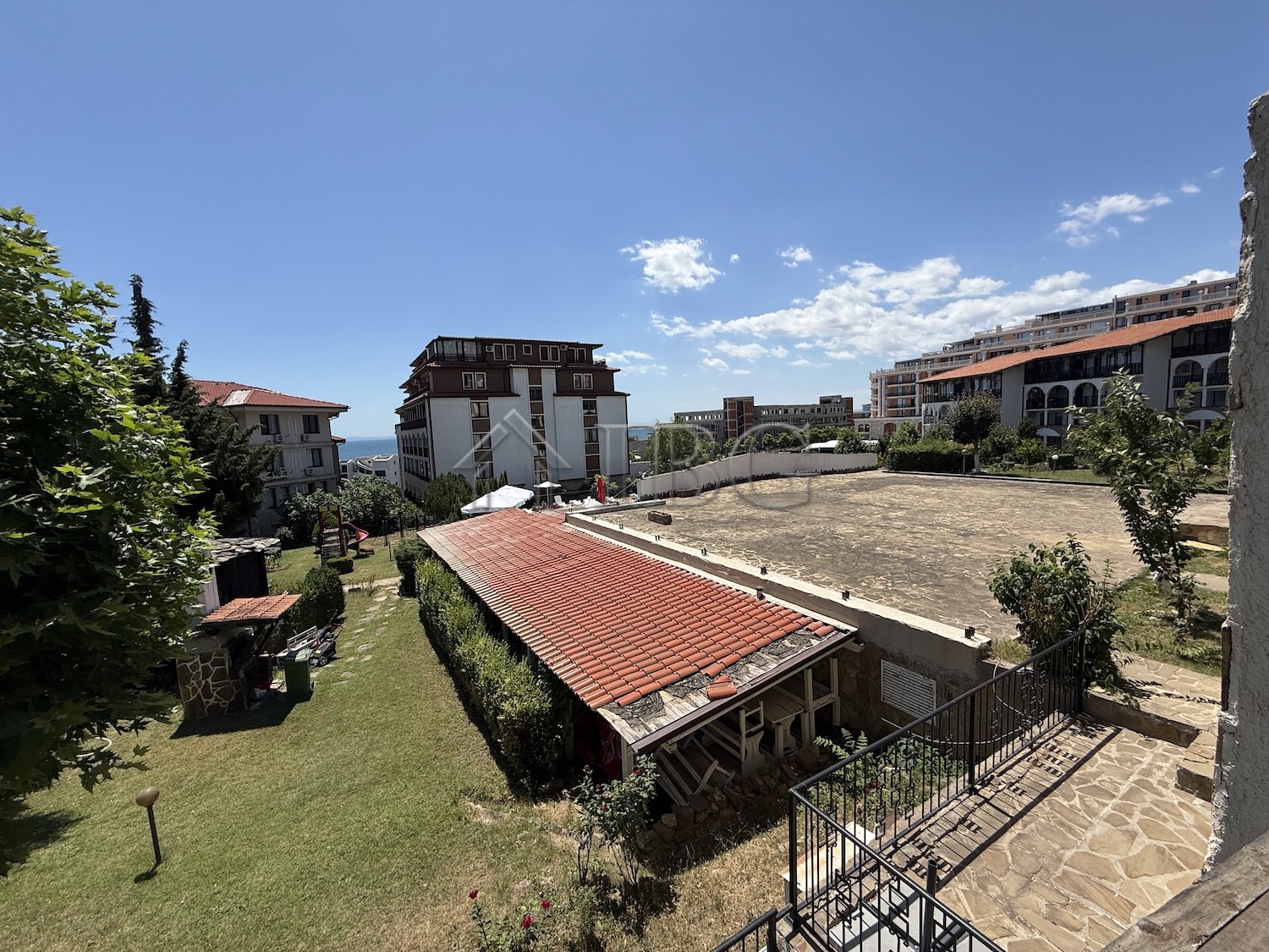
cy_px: 476
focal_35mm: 14
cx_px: 634
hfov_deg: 102.1
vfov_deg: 85.7
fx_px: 513
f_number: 2.2
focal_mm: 2.22
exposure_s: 1/3125
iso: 50
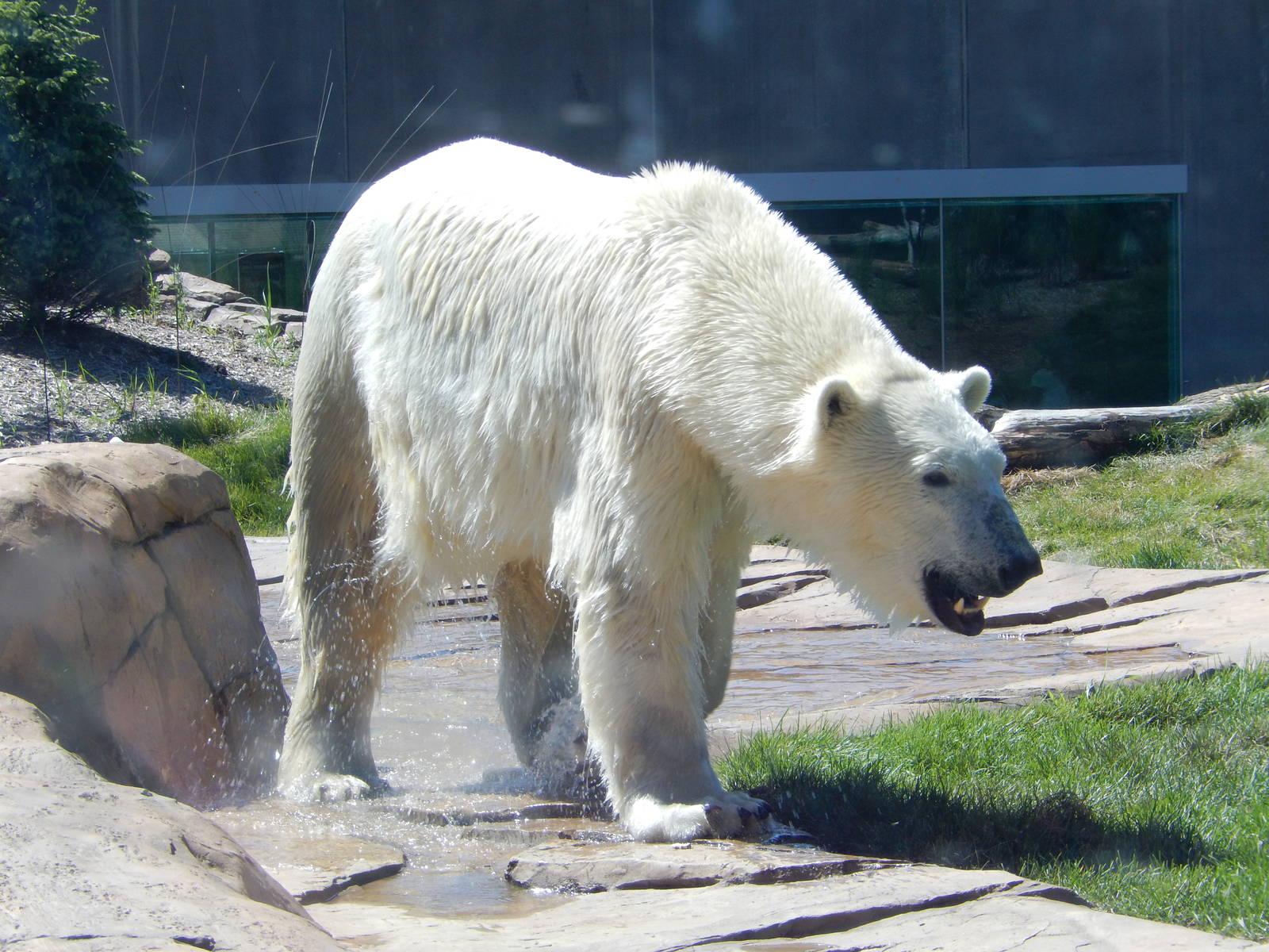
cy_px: 476
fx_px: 5389
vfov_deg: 10.1
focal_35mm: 147
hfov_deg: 13.4
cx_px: 634
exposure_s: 1/250
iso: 125
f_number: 5.6
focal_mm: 26.4
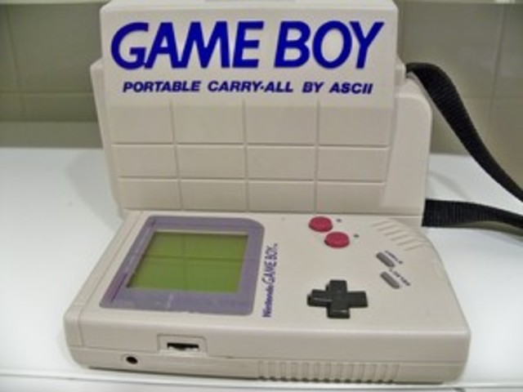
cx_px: 262
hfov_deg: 52.6
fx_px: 529
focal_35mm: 35
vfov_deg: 40.7
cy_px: 196
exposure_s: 1/25
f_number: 3.5
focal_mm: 6.2
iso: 400
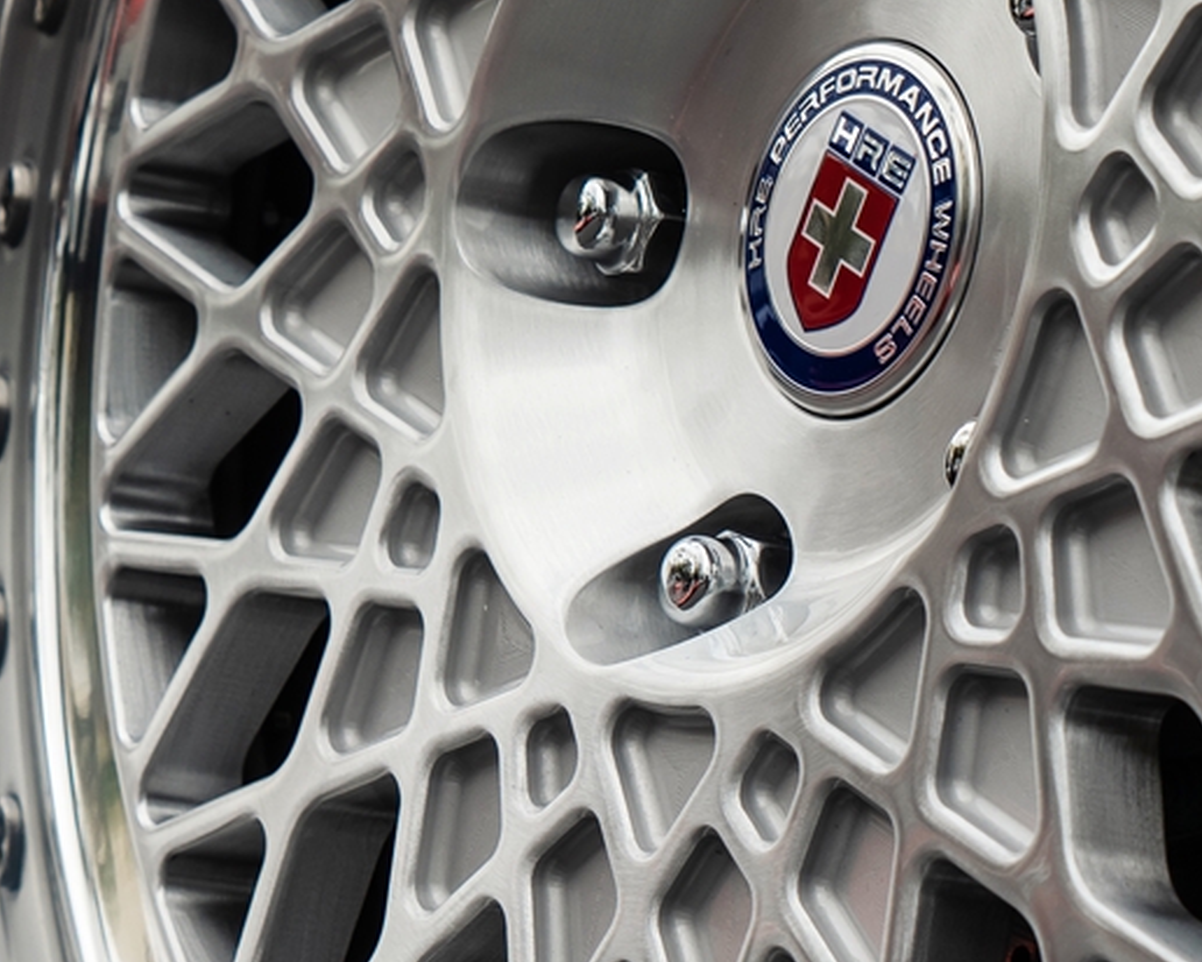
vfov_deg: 8.4
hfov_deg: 10.4
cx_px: 522
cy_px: 333
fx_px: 6583
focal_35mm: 185
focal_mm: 53
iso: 200
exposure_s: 1/500
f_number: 6.3
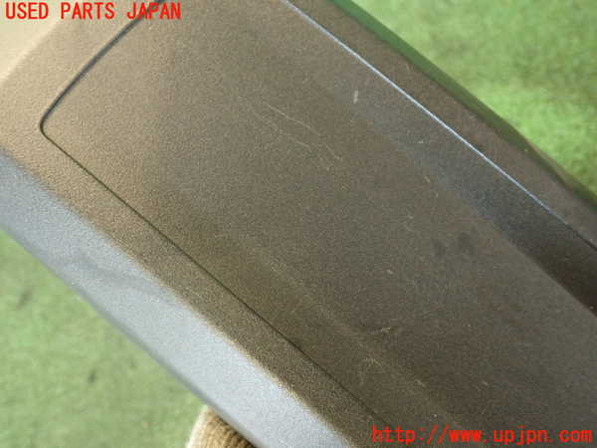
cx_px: 298
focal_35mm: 32
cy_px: 224
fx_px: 552
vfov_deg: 44.2
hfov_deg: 56.8
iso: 640
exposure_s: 1/30
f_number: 2.4
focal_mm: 5.79
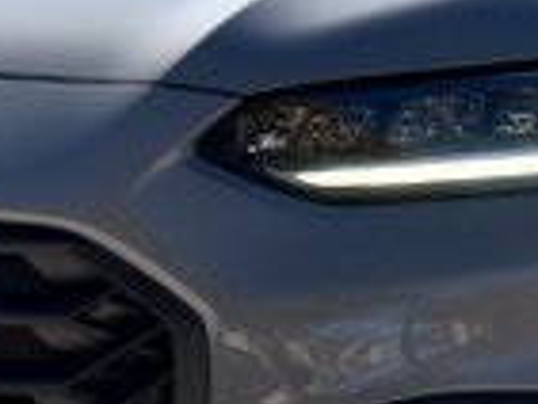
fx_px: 4884
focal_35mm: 314
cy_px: 192
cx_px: 65
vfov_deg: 4.7
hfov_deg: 6.3
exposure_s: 1/320
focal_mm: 48
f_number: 9
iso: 200
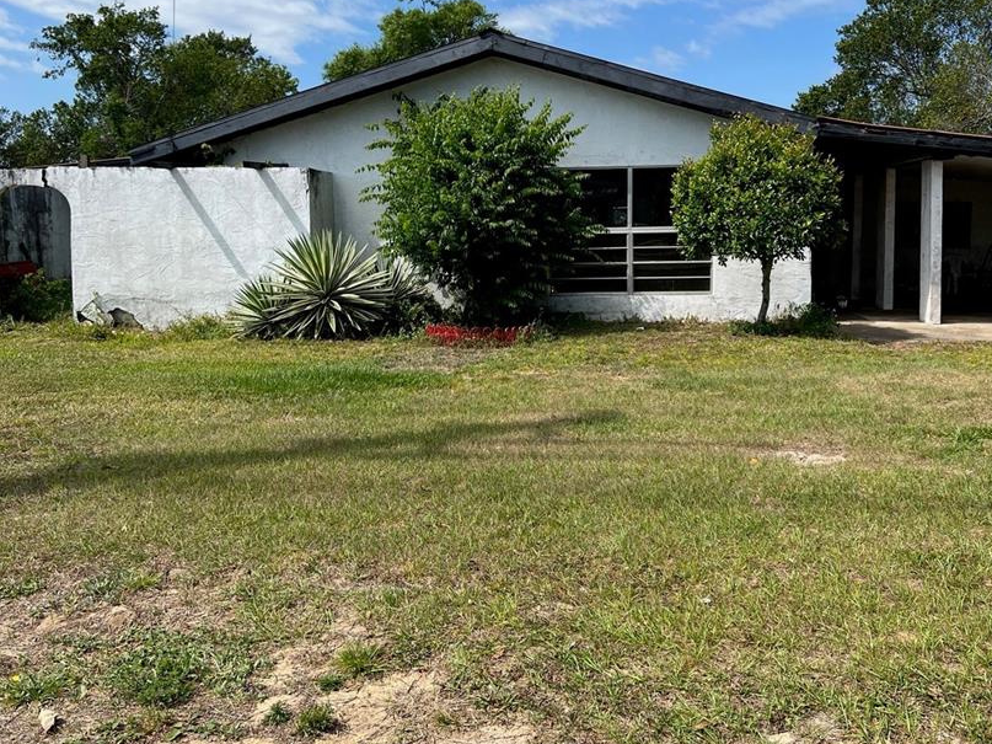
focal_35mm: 33
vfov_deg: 42.8
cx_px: 530
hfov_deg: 55.3
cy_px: 320
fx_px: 946
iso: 50
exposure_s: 1/3704
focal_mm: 5.7
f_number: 1.5
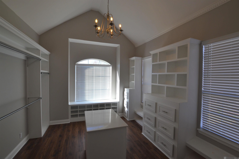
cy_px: 80
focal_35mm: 15
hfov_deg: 100.4
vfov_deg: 77.3
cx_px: 120
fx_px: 100
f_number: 5.6
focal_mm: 10
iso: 200
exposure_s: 1/125
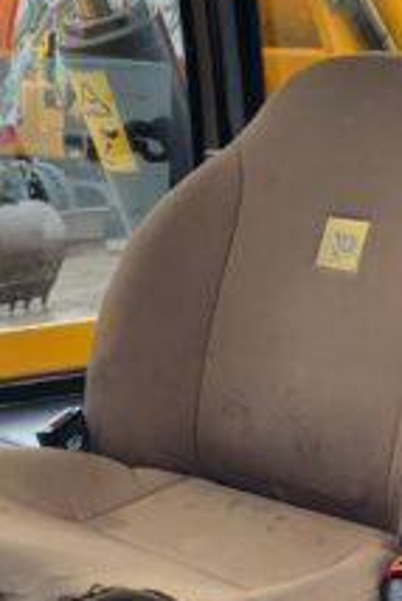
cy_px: 362
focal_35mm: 90
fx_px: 1505
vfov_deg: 22.6
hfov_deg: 15.1
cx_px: 312
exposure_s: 1/67
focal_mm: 3
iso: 64
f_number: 1.8
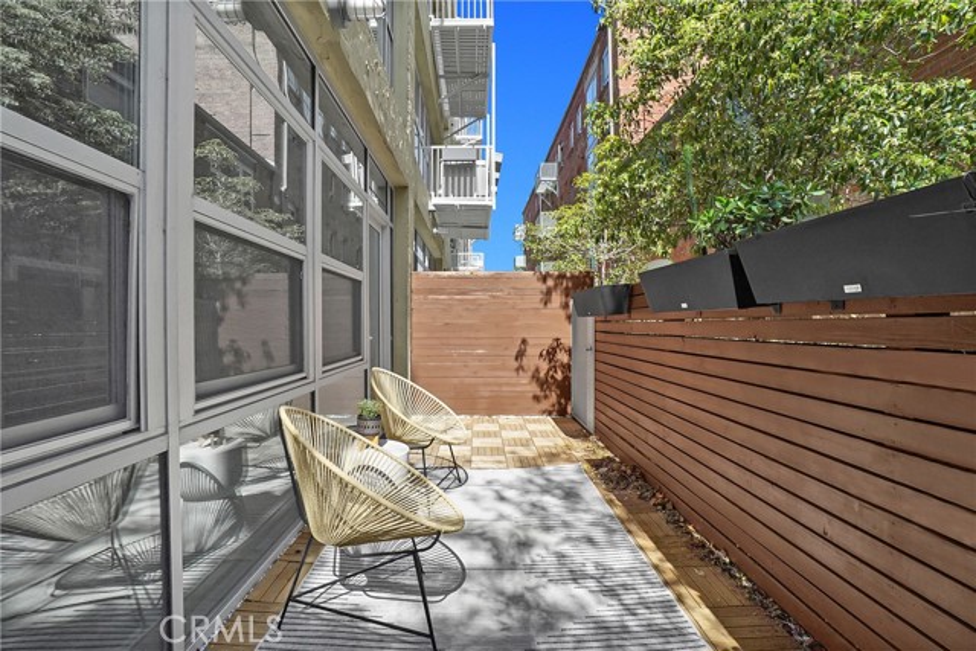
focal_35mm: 15
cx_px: 488
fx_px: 407
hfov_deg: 100.4
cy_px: 326
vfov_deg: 77.4
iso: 800
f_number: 8
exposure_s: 1/1000
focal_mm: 10
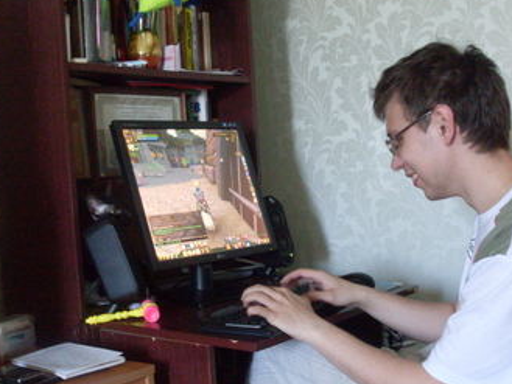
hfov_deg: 36.8
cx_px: 277
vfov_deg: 28.0
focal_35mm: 52
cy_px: 215
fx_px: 769
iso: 200
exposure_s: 1/8
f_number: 2.8
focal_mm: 6.3
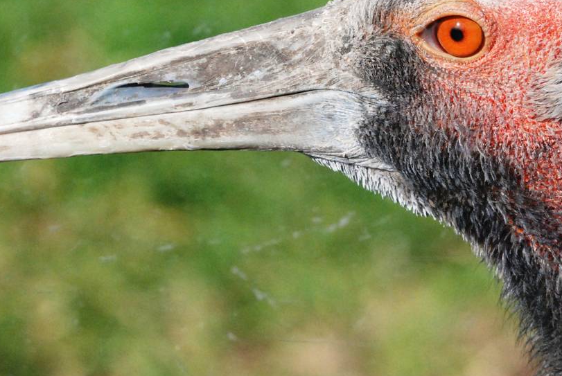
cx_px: 293
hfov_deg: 7.0
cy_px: 96
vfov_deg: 4.7
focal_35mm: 296
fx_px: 4627
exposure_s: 1/1600
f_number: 10
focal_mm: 100
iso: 1000
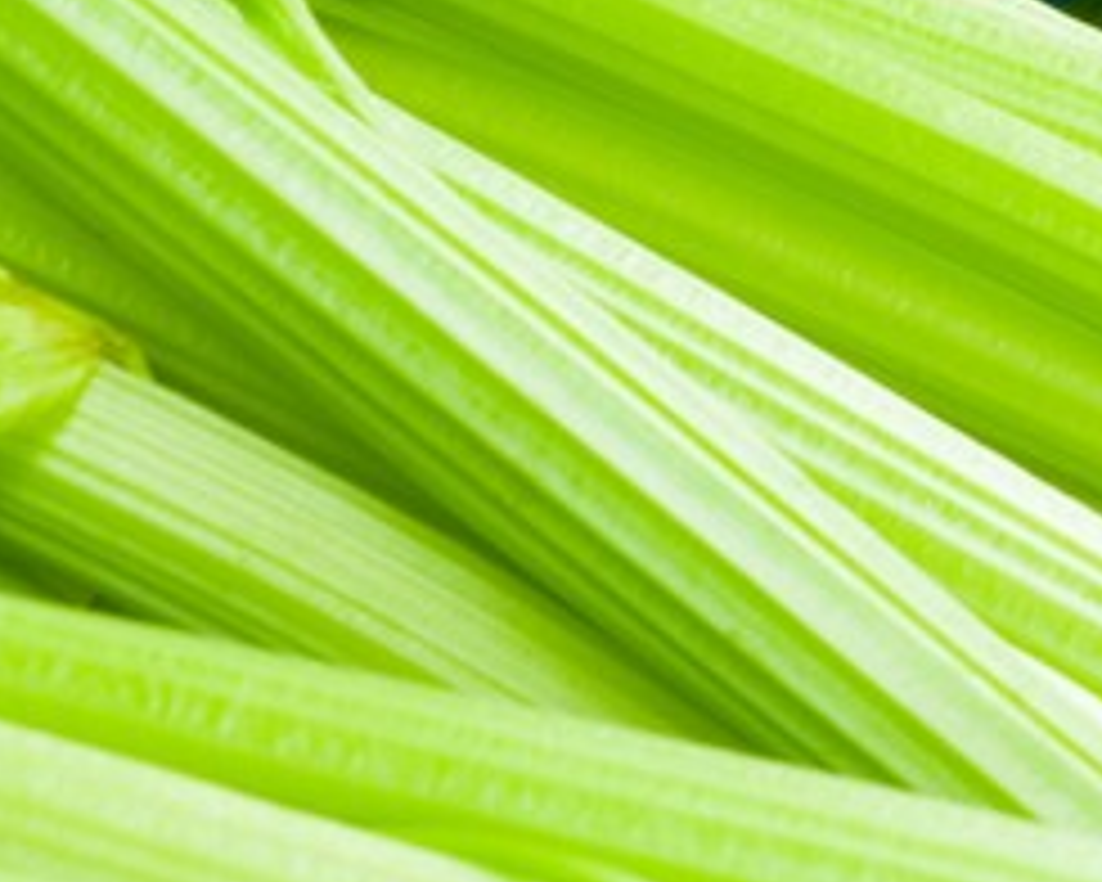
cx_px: 2348
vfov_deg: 2.6
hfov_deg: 3.3
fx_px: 19112
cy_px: 54
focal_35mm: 586
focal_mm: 85
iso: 100
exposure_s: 1/1.67
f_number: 16
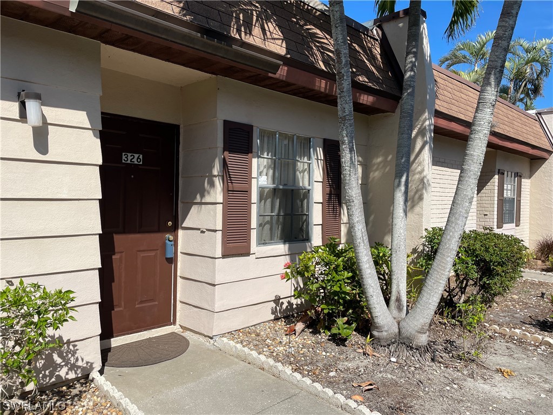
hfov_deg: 67.3
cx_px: 276
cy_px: 208
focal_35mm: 26
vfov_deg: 53.1
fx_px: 415
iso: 32
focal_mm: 4.2
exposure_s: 1/4651
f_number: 1.6
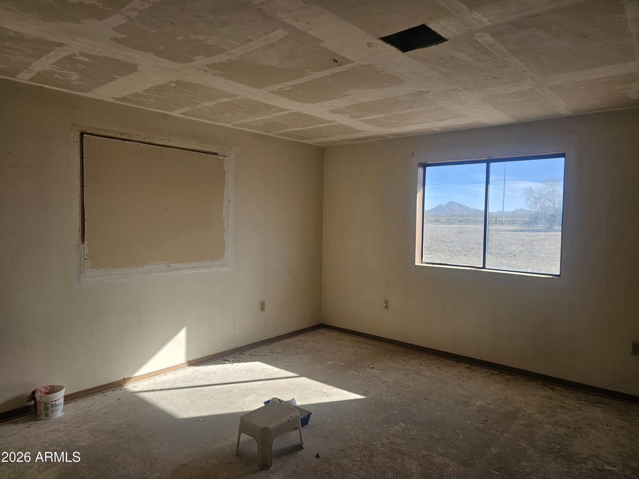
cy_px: 240
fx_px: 425
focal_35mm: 23
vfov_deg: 58.9
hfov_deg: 73.9
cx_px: 320
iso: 16
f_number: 1.7
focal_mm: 6.3
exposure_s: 1/251
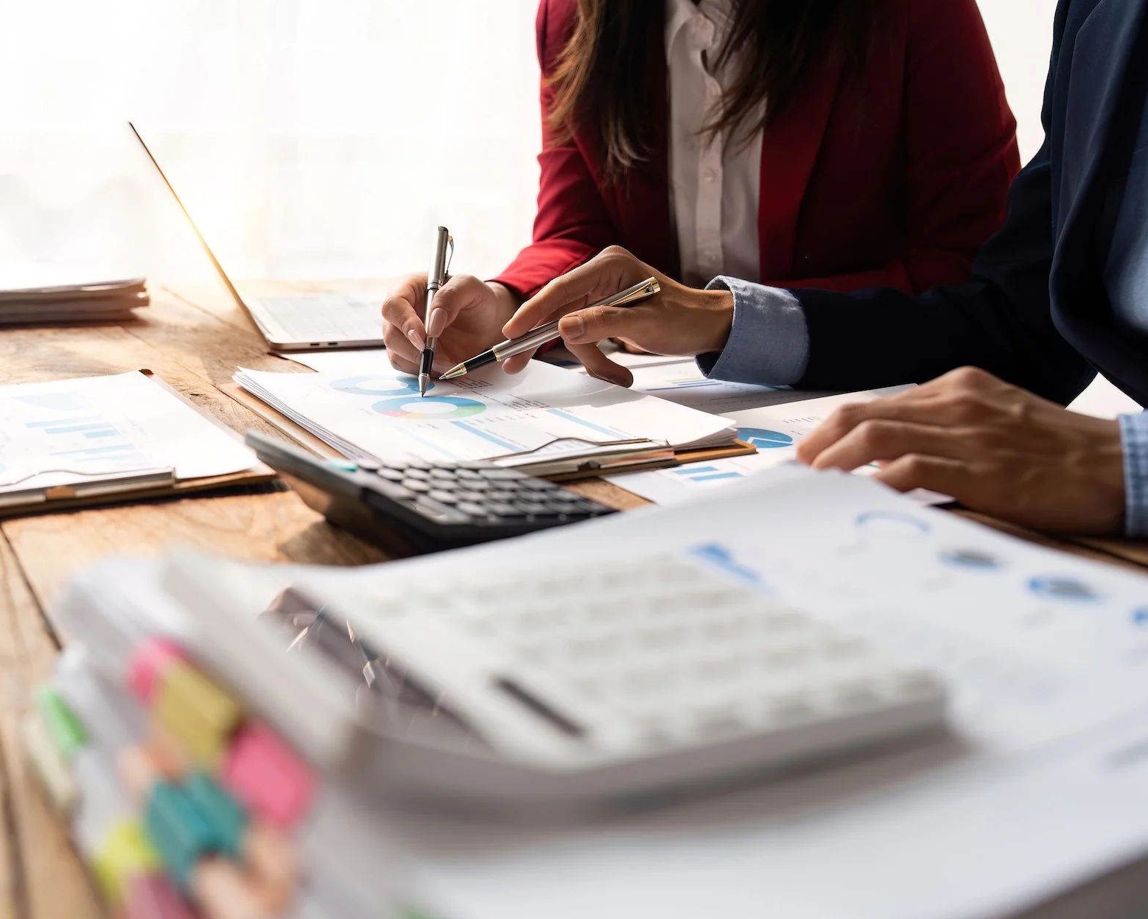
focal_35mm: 37
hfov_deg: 48.7
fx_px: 1257
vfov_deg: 40.1
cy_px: 453
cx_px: 452
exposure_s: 1/160
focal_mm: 32
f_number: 3.5
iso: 125
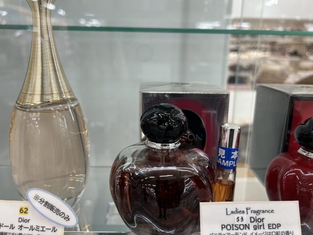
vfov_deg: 49.8
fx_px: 253
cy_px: 120
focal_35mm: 28
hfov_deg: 63.4
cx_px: 151
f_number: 1.5
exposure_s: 1/100
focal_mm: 5.7
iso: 64
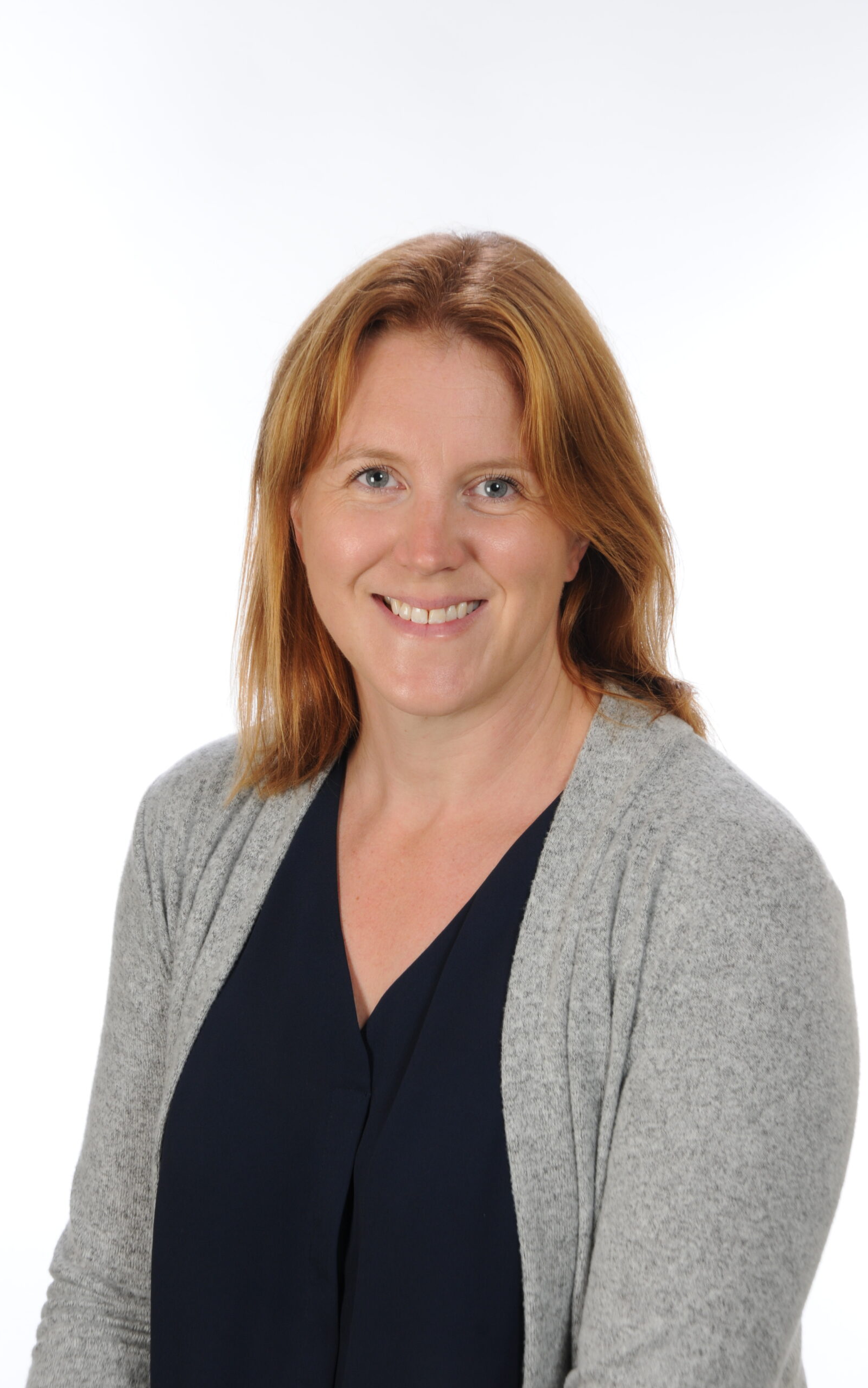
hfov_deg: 9.3
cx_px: 414
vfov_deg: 14.8
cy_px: 695
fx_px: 5336
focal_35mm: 141
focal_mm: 92
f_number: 11
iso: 200
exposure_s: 1/160
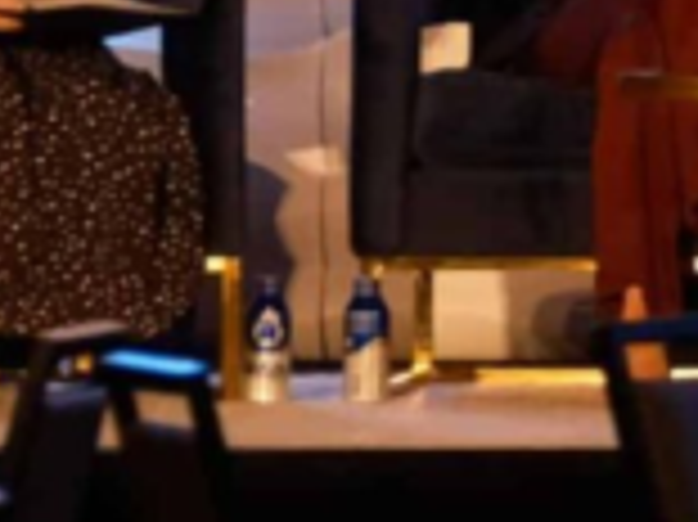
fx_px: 14870
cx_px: 1513
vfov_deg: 2.0
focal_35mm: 738
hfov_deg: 2.7
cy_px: -178
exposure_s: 1/125
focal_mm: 77.3
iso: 2000
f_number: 3.6
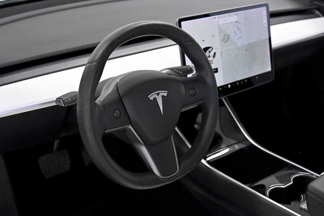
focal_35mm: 50
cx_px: 162
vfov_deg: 27.0
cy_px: 108
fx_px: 450
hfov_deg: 39.6
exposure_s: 1/320
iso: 2000
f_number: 5
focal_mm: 50
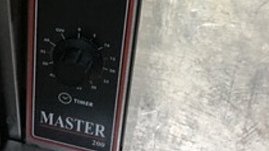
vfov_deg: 15.6
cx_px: 130
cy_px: -69
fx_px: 514
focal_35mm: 72
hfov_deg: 29.3
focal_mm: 4.15
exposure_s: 1/4
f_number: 2.2
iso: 80
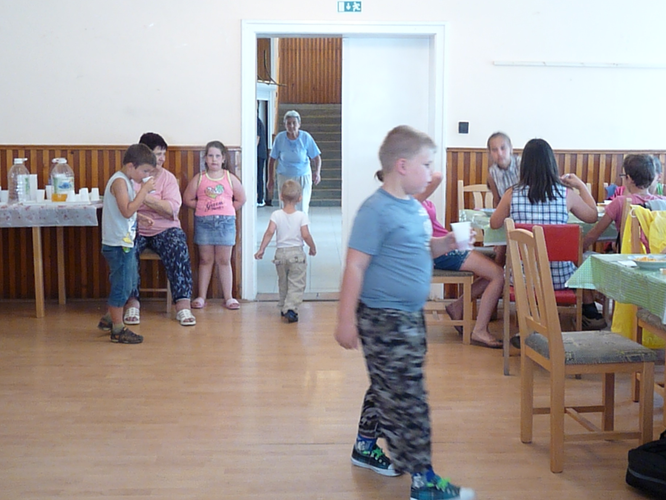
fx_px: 923
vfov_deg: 30.3
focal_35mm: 48
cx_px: 346
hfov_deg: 39.7
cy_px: 231
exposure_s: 1/30
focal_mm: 7.6
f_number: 3
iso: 1000
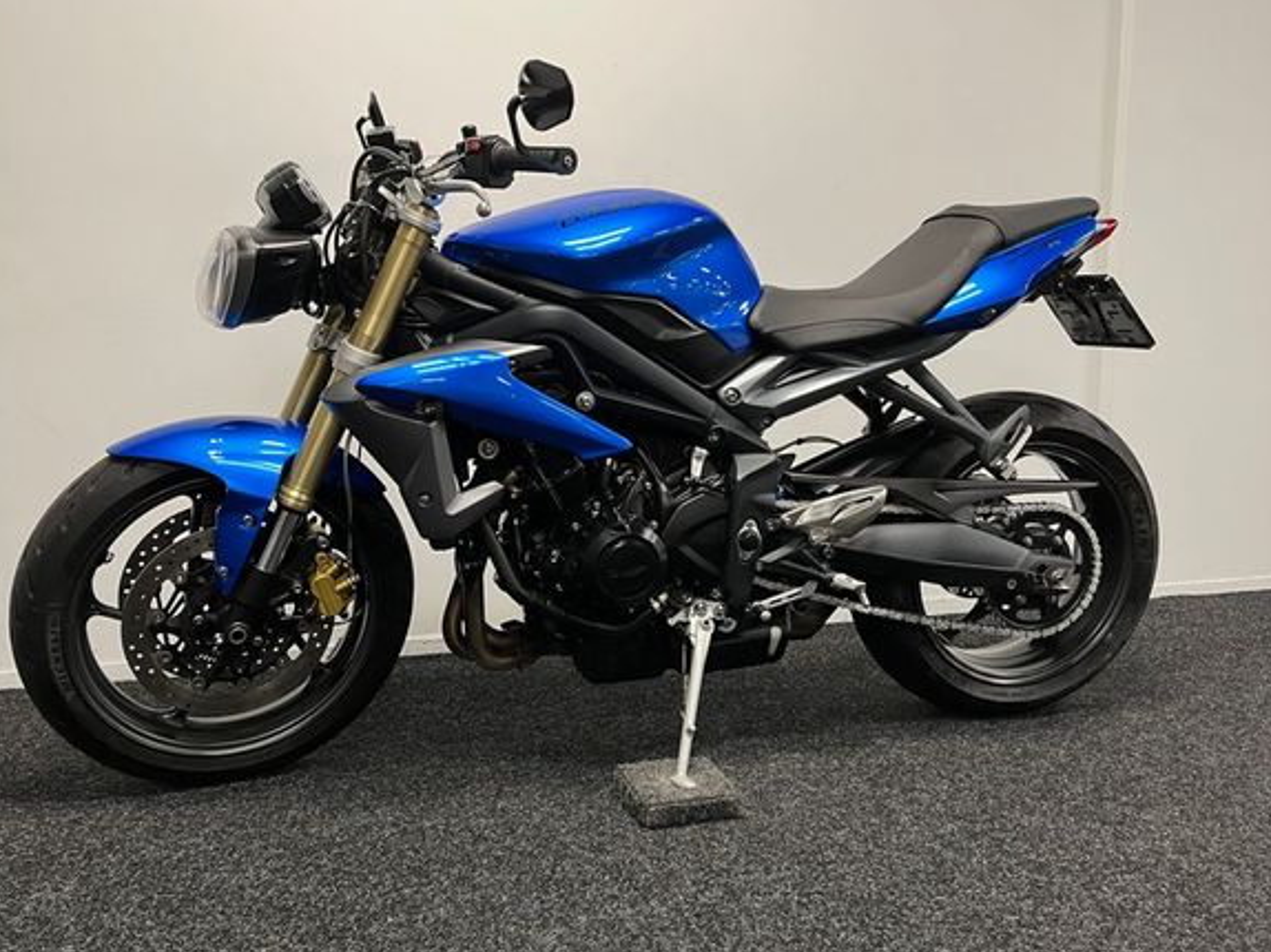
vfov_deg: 48.2
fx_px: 1064
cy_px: 474
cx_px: 618
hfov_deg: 61.7
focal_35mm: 29
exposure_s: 1/50
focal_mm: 5.1
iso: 125
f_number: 1.6
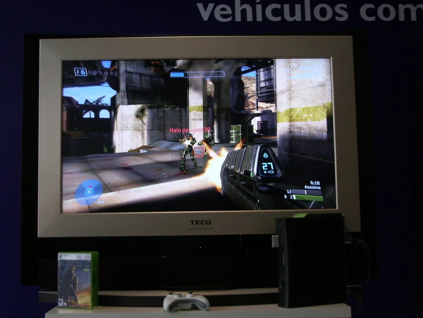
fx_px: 611
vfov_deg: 29.1
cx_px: 212
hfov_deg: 38.2
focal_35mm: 50
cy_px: 159
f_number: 3.1
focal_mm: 8.2
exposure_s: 1/50
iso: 100
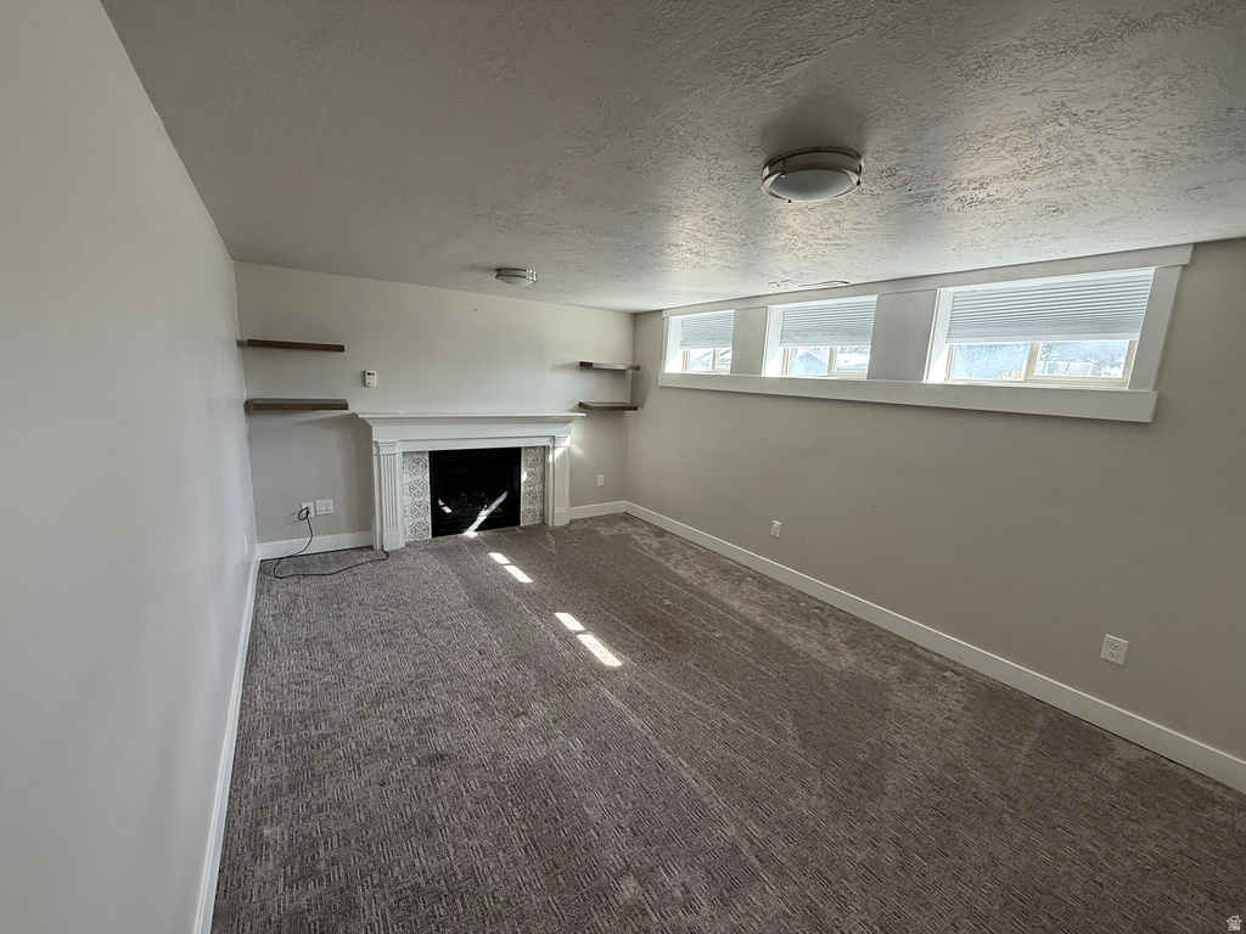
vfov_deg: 85.7
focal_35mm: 14
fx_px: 504
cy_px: 467
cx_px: 623
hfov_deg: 102.1
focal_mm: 2.22
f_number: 2.2
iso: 100
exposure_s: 1/99
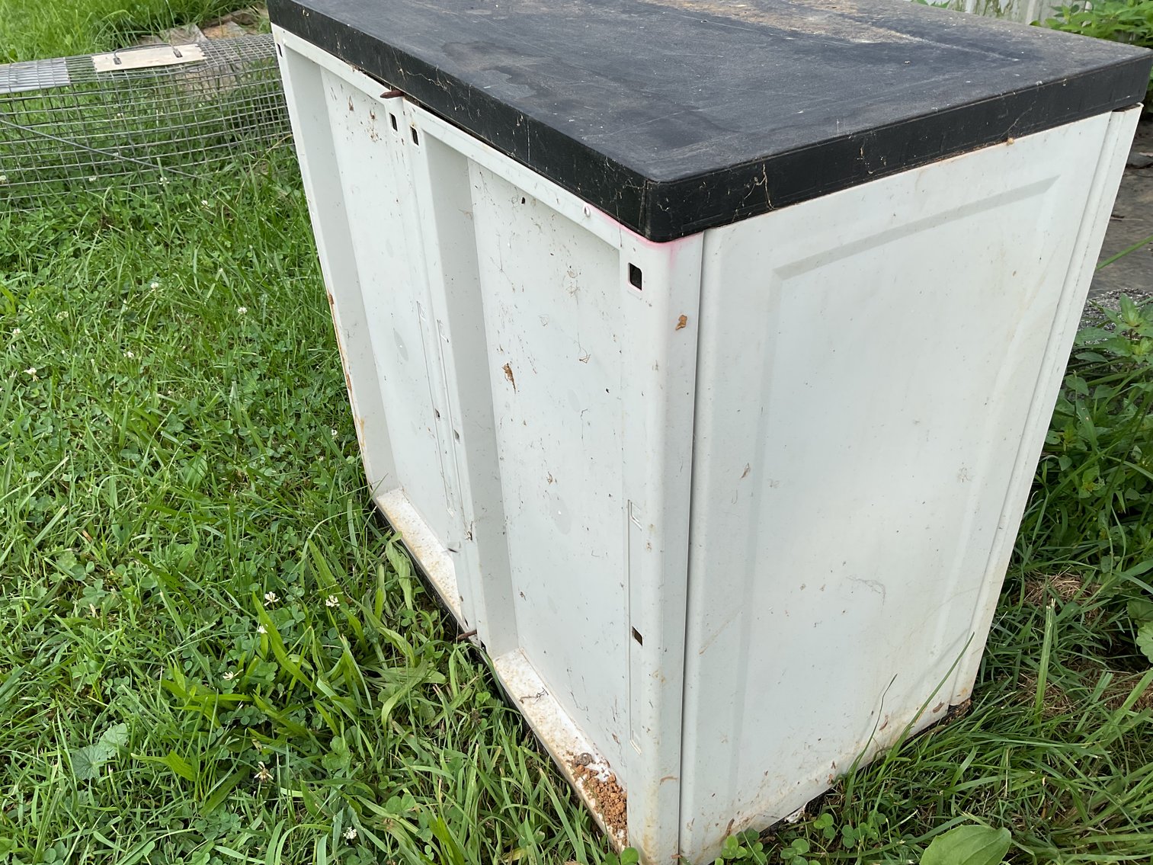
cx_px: 576
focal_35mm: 29
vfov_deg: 48.2
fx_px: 966
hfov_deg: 61.7
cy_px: 432
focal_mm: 3
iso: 16
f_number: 1.8
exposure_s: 1/514
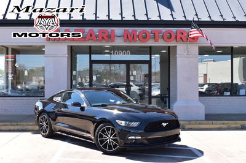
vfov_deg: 26.4
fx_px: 348
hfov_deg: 38.9
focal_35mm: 51
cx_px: 123
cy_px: 82
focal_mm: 34
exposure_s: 1/250
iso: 400
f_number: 10
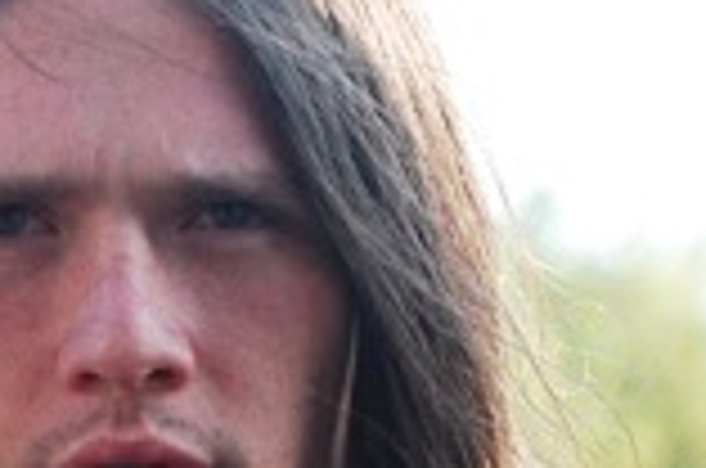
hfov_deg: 4.8
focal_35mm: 427
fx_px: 8357
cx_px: 63
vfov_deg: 3.2
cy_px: 536
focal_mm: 70
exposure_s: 1/160
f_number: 4.5
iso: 200
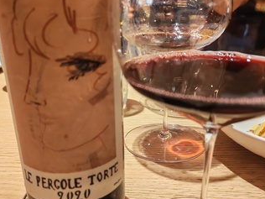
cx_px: 135
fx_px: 283
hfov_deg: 50.1
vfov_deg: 38.4
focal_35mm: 37
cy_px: 124
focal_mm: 6.12
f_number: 1.9
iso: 3200
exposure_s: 1/25
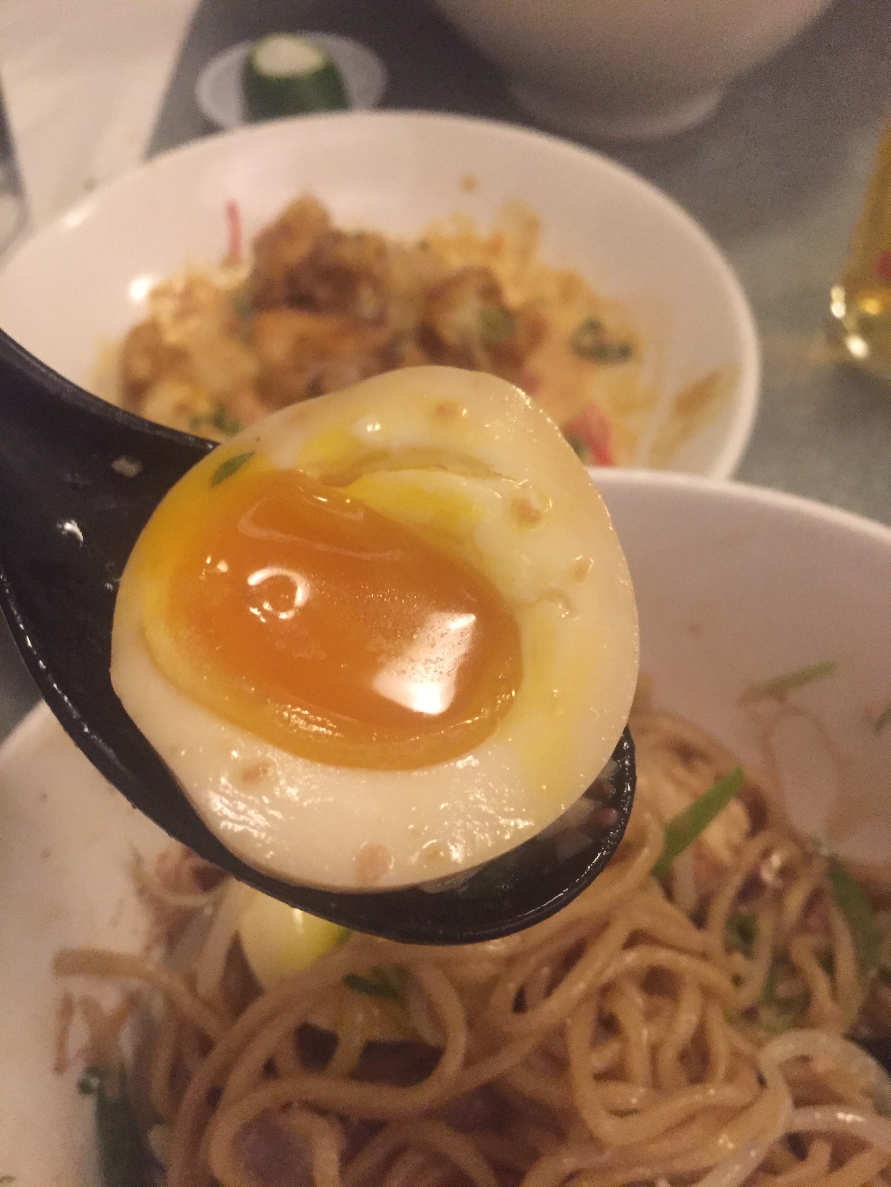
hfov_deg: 48.2
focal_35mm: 29
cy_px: 594
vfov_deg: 61.7
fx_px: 995
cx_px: 446
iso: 320
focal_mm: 4.15
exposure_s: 1/15
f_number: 2.2
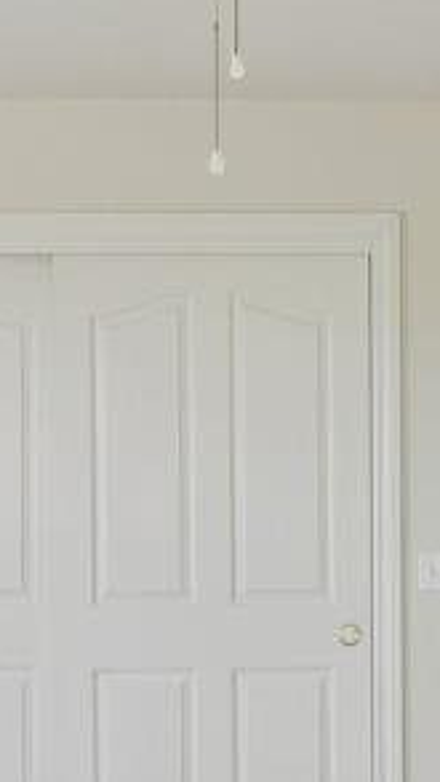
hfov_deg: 16.1
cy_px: 548
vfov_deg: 28.0
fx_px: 1554
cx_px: 243
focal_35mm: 75
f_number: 8
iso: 500
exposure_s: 1/25
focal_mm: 14
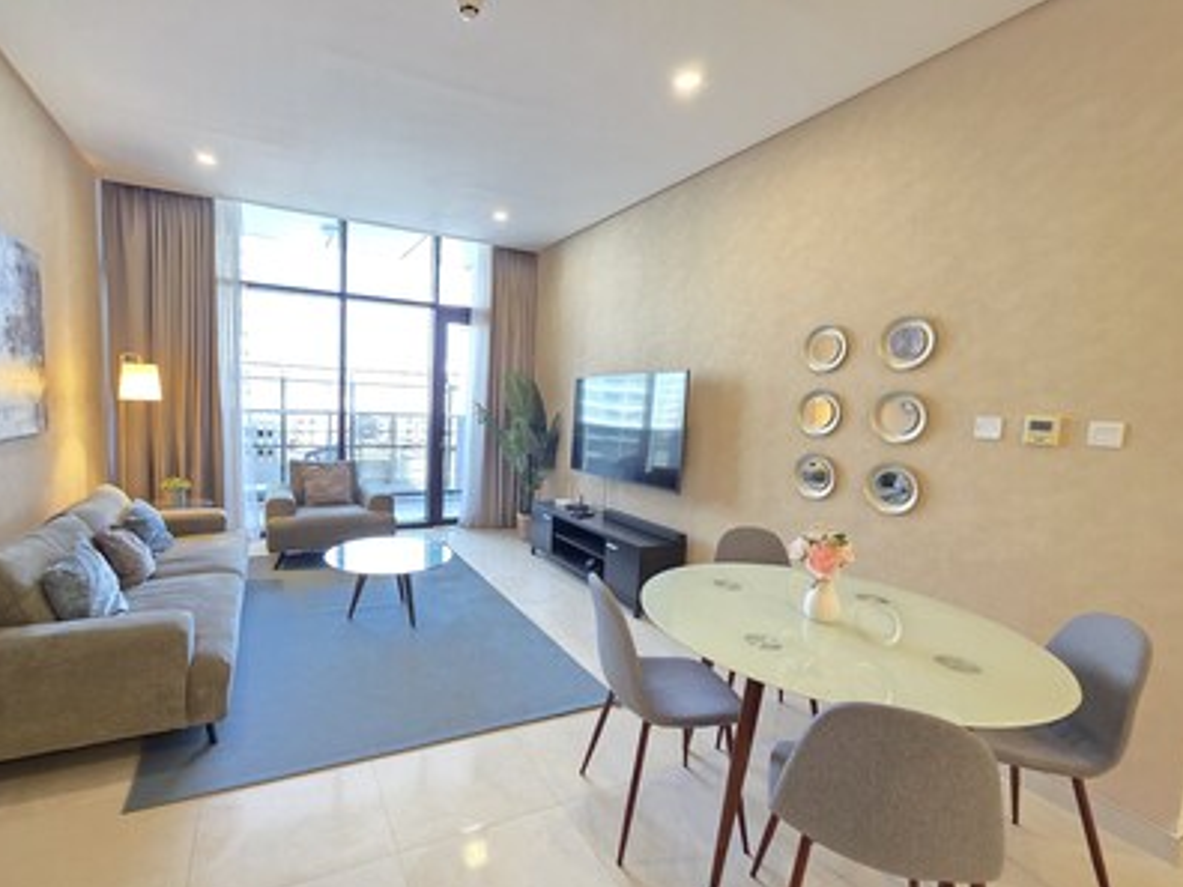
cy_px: 461
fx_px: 513
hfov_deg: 97.6
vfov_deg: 81.7
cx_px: 512
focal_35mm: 15
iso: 500
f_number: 1.9
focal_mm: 2.2
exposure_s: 1/60
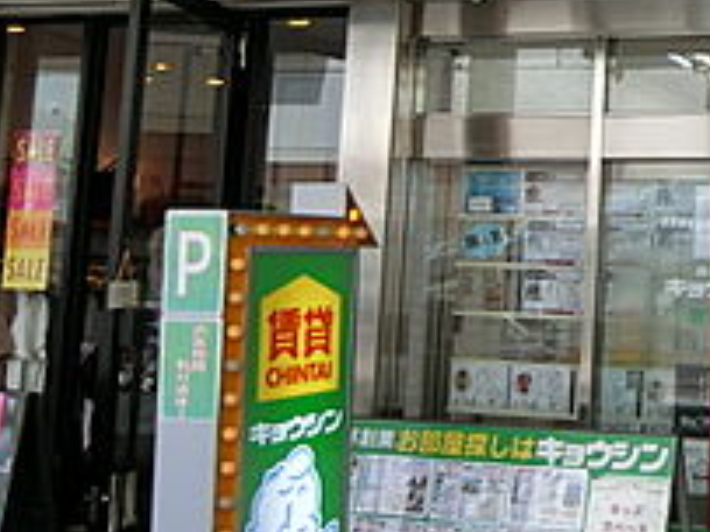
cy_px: 203
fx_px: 1230
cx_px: 808
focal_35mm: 60
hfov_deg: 28.7
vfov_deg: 24.3
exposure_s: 1/320
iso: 80
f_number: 2.7
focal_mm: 4.06
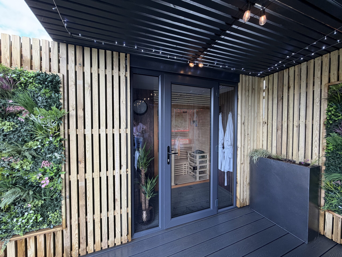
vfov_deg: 85.7
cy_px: 128
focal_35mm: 14
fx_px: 138
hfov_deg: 102.1
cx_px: 171
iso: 80
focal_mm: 2.22
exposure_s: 1/100
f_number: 2.2
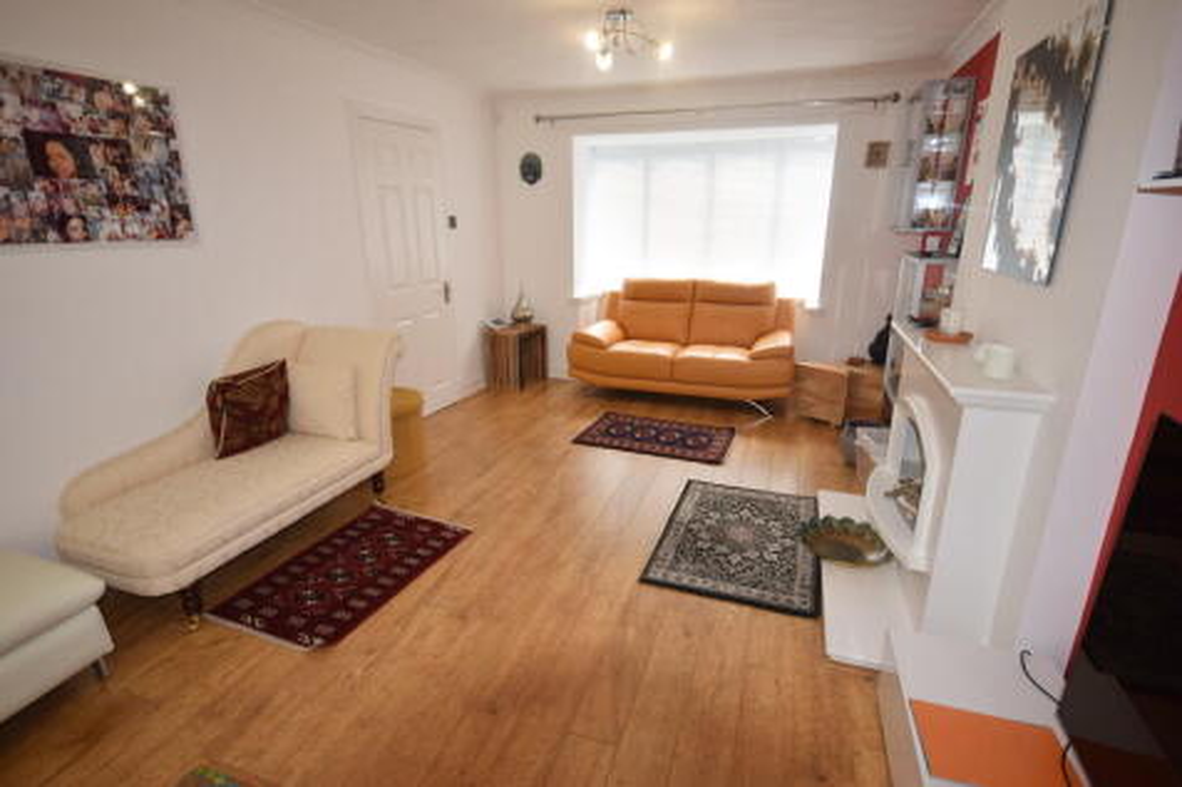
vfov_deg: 69.6
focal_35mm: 17
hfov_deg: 92.5
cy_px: 394
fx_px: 566
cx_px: 591
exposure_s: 1/125
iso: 720
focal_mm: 11.5
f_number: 5.6
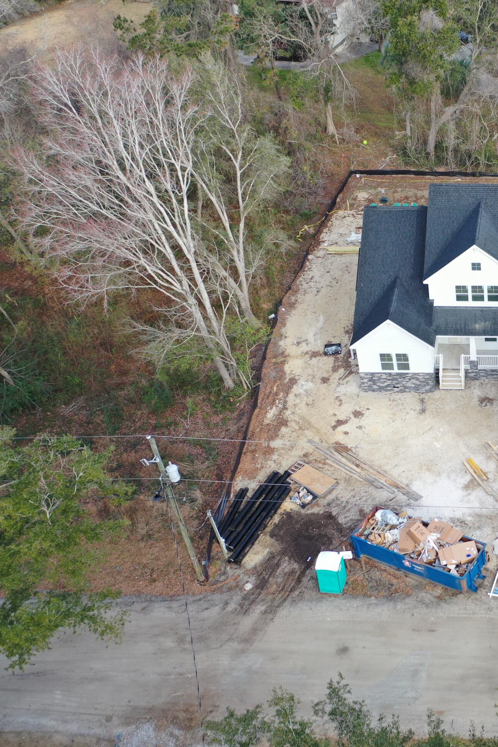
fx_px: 892
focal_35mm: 43
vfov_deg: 45.4
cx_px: 553
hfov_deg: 28.3
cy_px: 369
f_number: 2.8
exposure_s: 1/320
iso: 100
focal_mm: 10.26
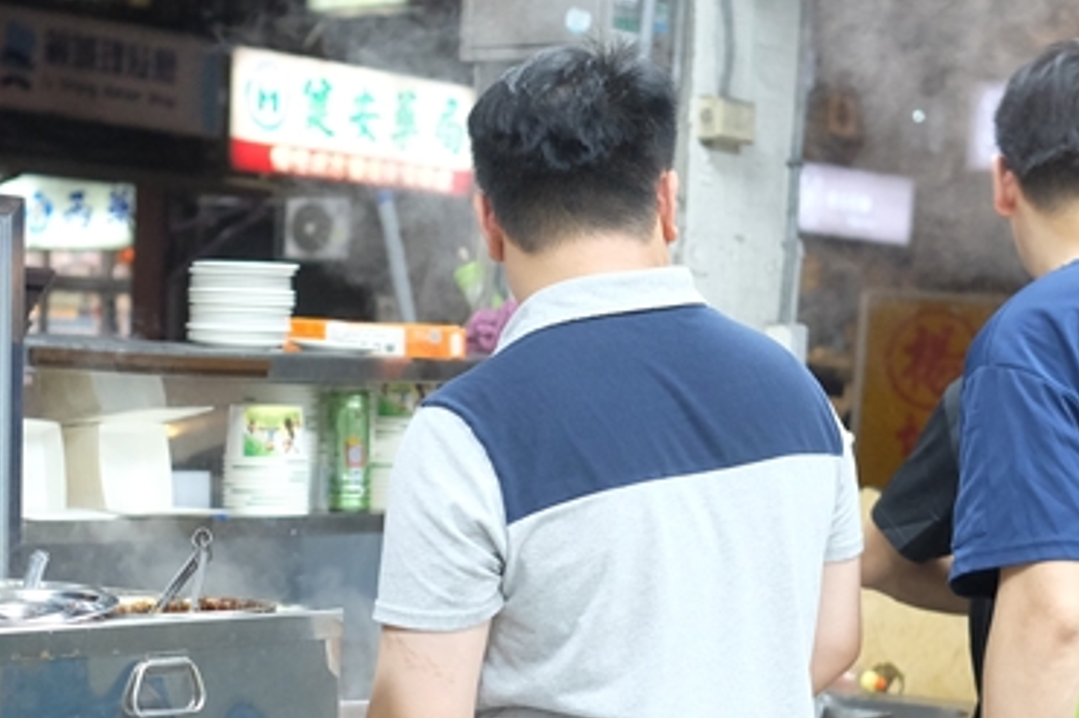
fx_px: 2546
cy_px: 706
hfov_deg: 23.9
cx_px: 448
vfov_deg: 15.8
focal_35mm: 85
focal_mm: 23
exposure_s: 1/120
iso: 2000
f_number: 2.5
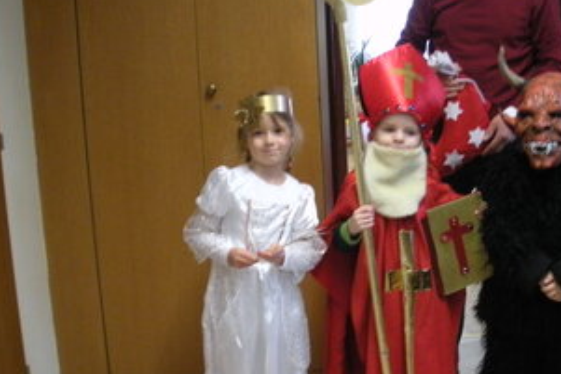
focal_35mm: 58
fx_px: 904
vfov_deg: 23.4
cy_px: 177
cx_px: 375
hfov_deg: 34.2
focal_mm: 6.3
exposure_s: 1/30.6
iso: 400
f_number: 3.5
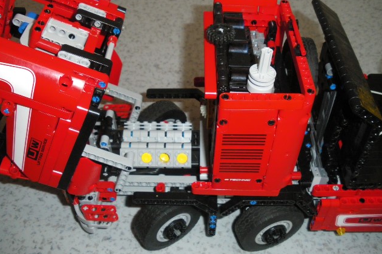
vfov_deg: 35.0
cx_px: 190
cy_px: 111
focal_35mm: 38
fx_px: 403
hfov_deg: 50.7
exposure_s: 1/50
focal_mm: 6.3
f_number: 3.5
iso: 400
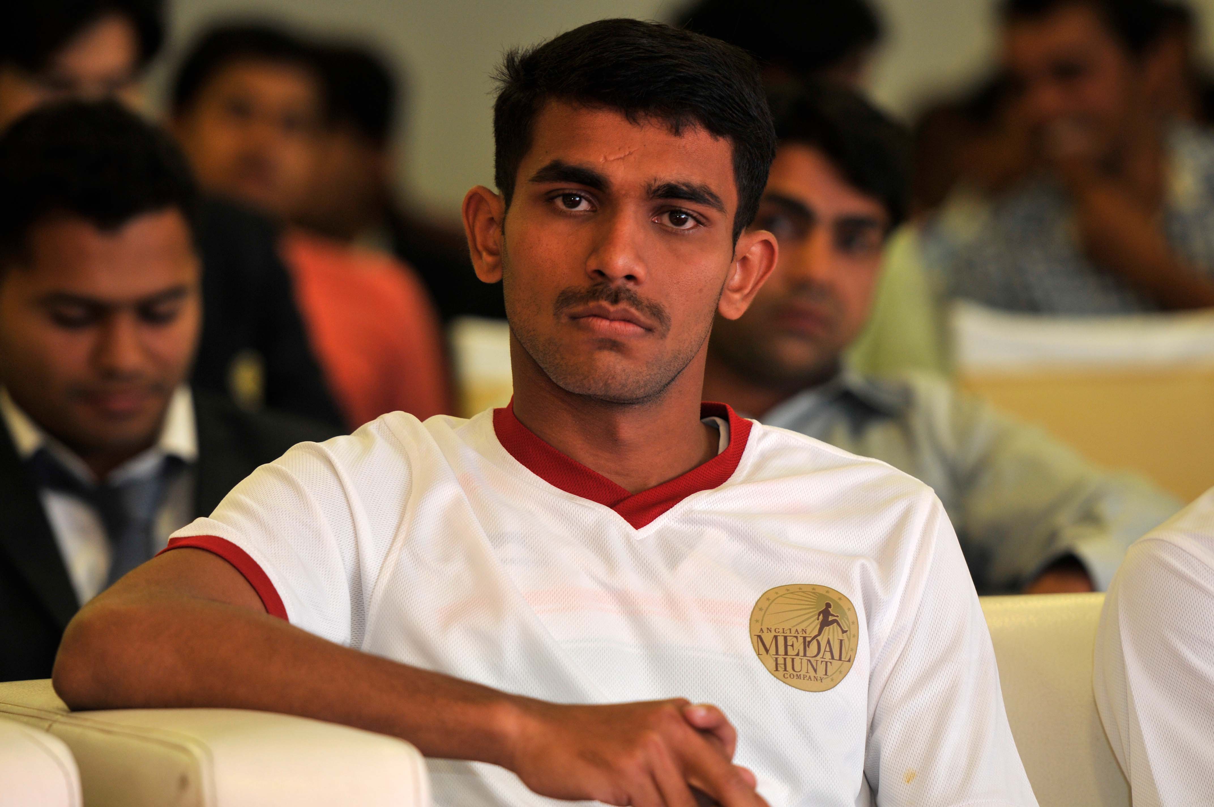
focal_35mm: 255
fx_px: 8589
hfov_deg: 8.1
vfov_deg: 5.4
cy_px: 404
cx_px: 607
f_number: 2.8
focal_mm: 170
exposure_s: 1/160
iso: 250
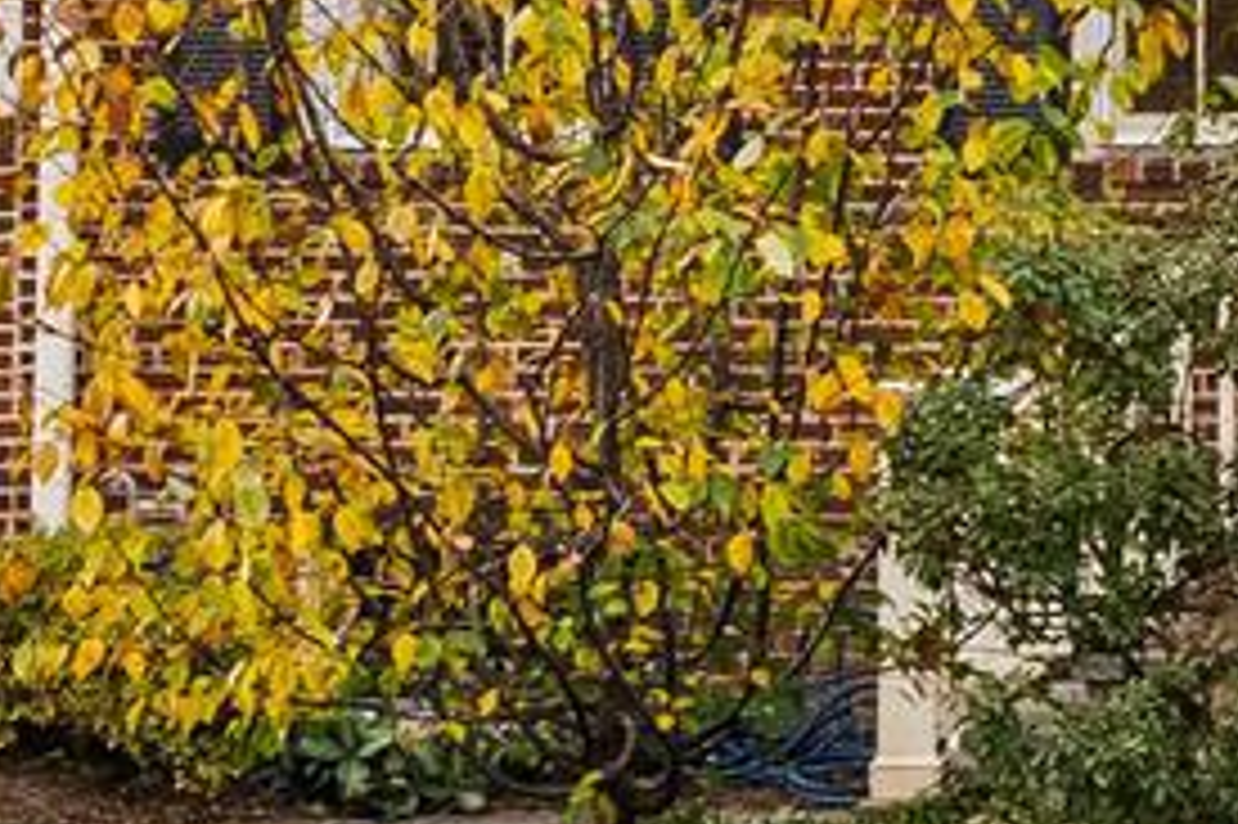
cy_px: -421
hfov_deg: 13.1
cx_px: 1427
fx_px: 5249
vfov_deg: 8.8
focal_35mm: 153
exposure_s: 1/100
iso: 200
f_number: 6.3
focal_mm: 20.5
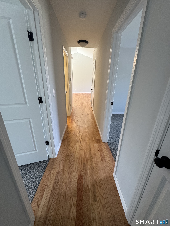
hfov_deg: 85.7
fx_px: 92
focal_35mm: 14
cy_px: 113
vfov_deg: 102.1
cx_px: 85
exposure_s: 1/120
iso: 200
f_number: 2.2
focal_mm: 2.22
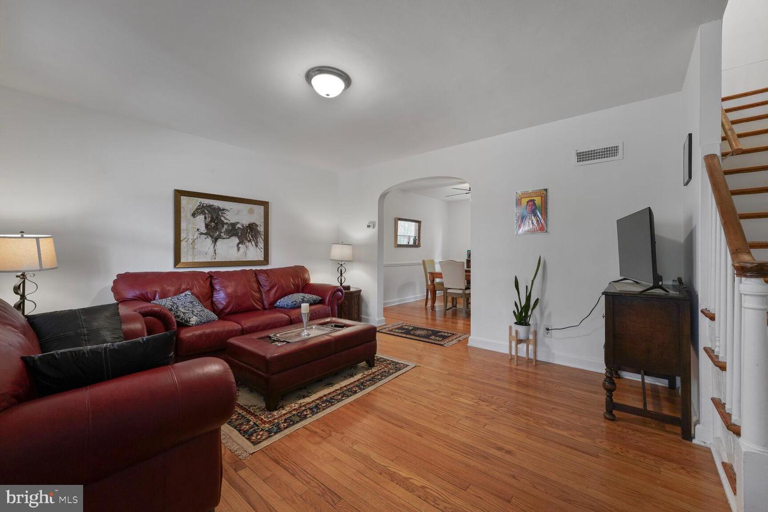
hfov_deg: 104.3
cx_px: 384
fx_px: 299
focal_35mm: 14
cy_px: 256
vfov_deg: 81.2
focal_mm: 14
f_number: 8
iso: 400
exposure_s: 1/6
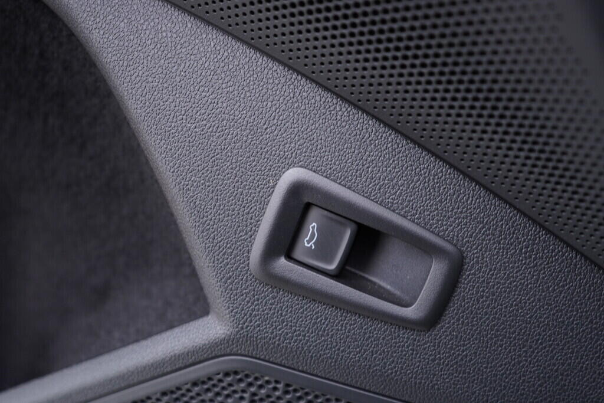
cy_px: 202
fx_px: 604
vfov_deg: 36.9
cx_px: 302
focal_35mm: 36
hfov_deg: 53.1
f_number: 2.8
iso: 250
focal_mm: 24
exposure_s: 1/40
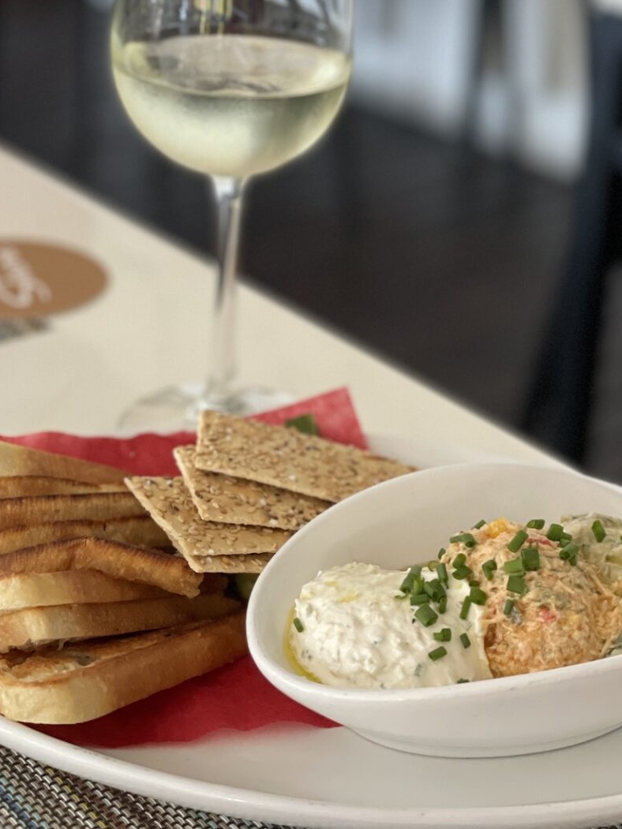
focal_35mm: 76
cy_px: 250
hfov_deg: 19.4
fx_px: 1821
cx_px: 296
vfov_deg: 25.5
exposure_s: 1/122
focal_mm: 6
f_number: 2
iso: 250
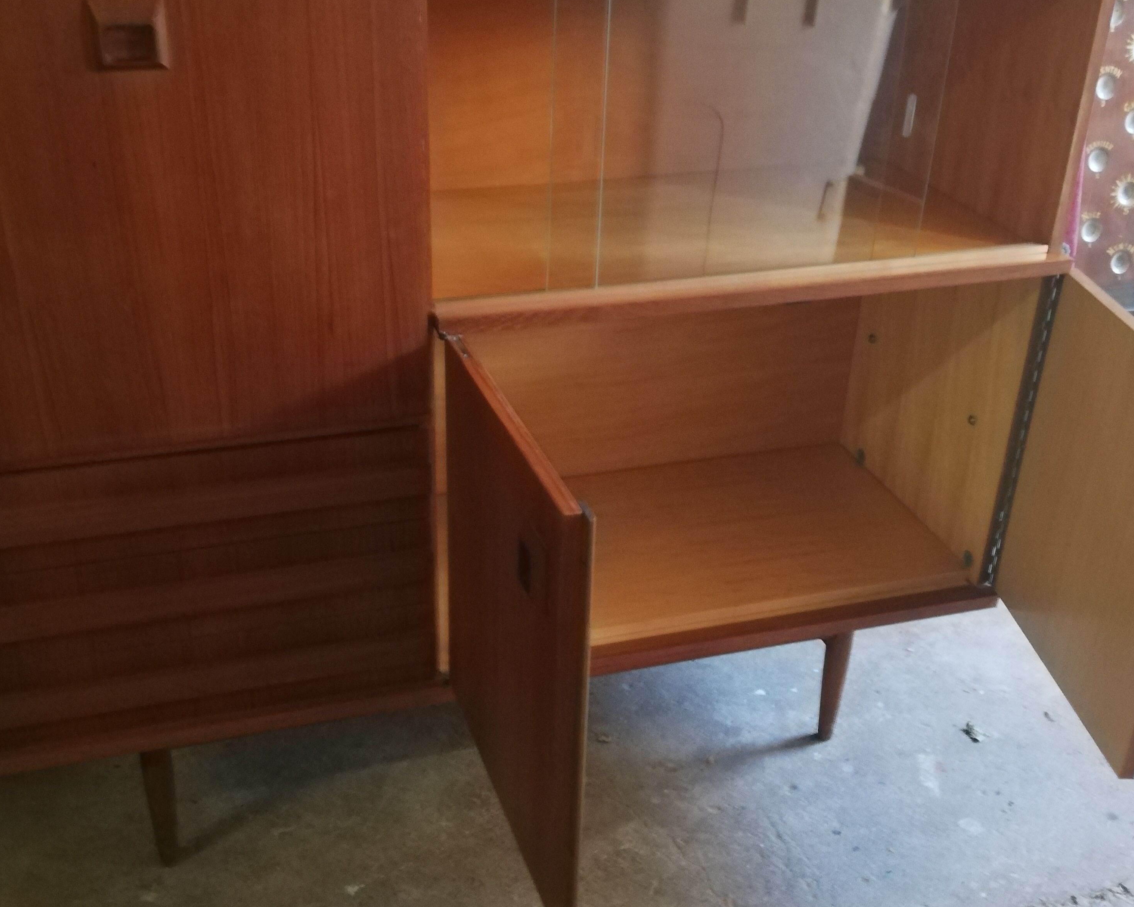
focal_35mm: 40
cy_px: 419
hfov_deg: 45.8
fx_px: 1342
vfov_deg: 37.3
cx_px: 526
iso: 400
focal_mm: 3.81
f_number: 2.2
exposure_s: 1/20
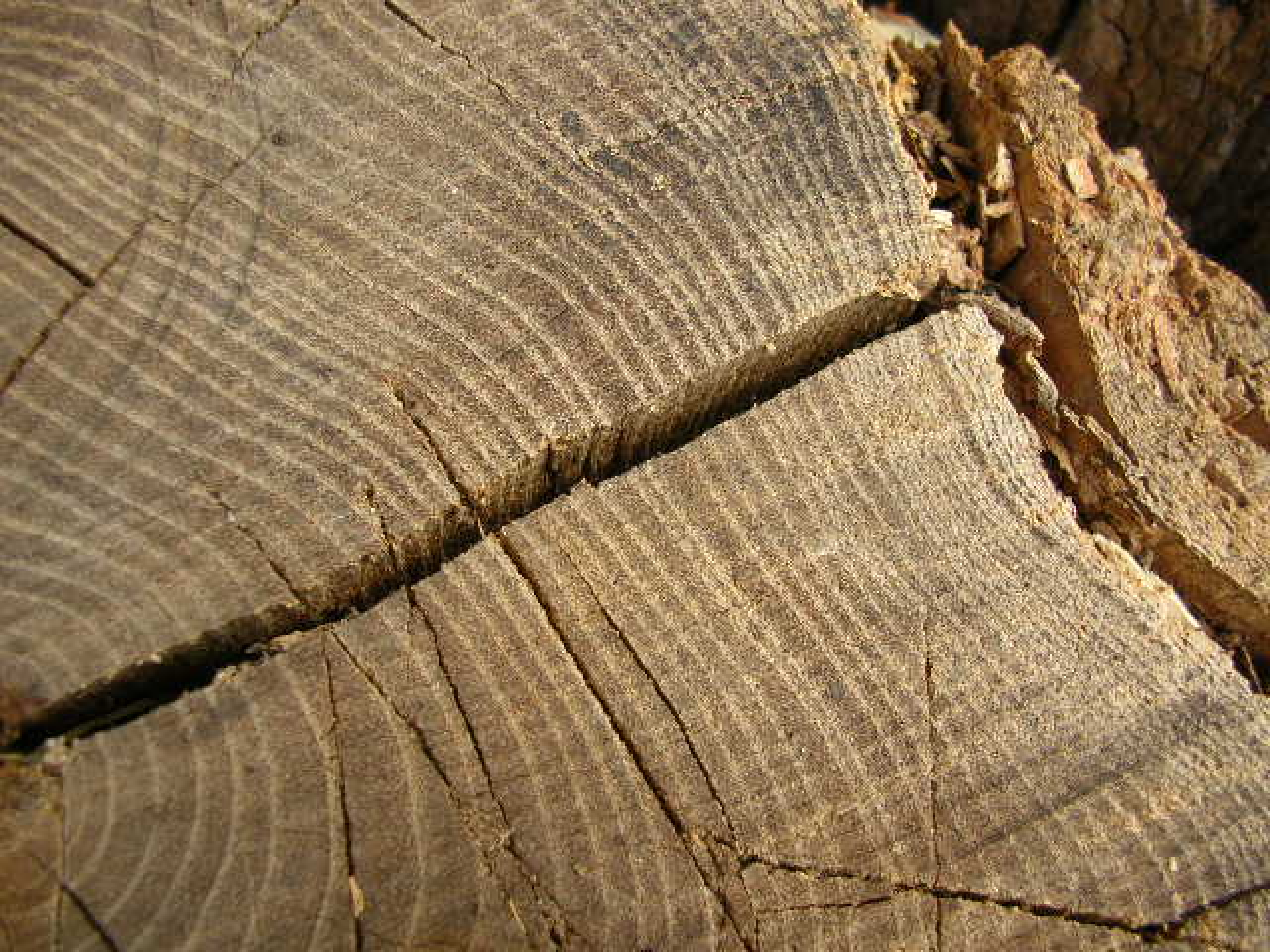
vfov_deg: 40.7
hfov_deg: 52.6
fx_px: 1284
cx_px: 635
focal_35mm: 35
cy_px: 476
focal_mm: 5.8
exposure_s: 1/180
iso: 50
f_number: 2.8
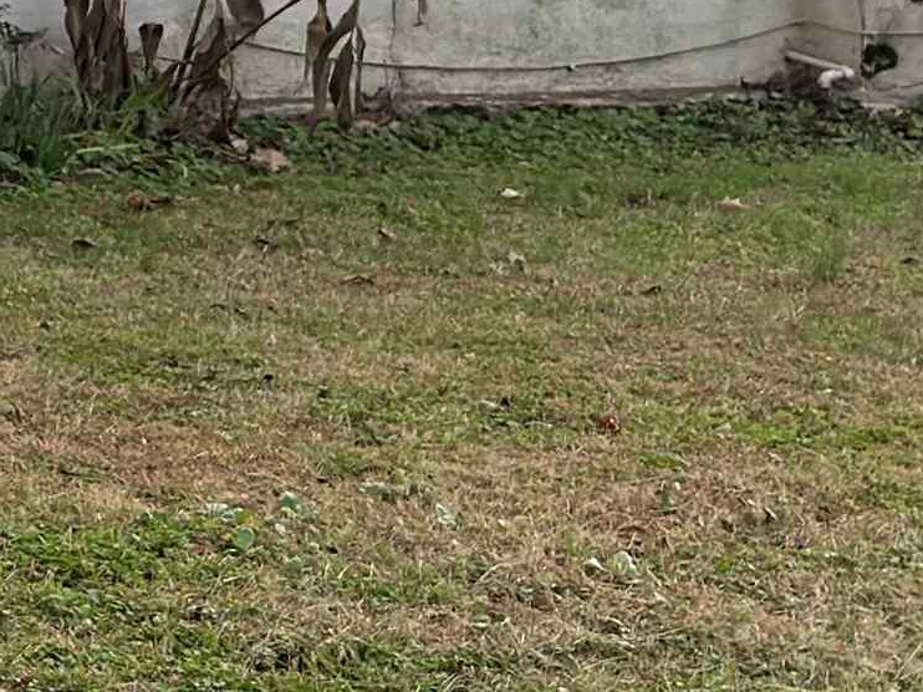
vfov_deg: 9.8
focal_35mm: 145
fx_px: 3865
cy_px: -482
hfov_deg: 12.1
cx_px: -917
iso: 64
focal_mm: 6.76
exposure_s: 1/3135
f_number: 1.78
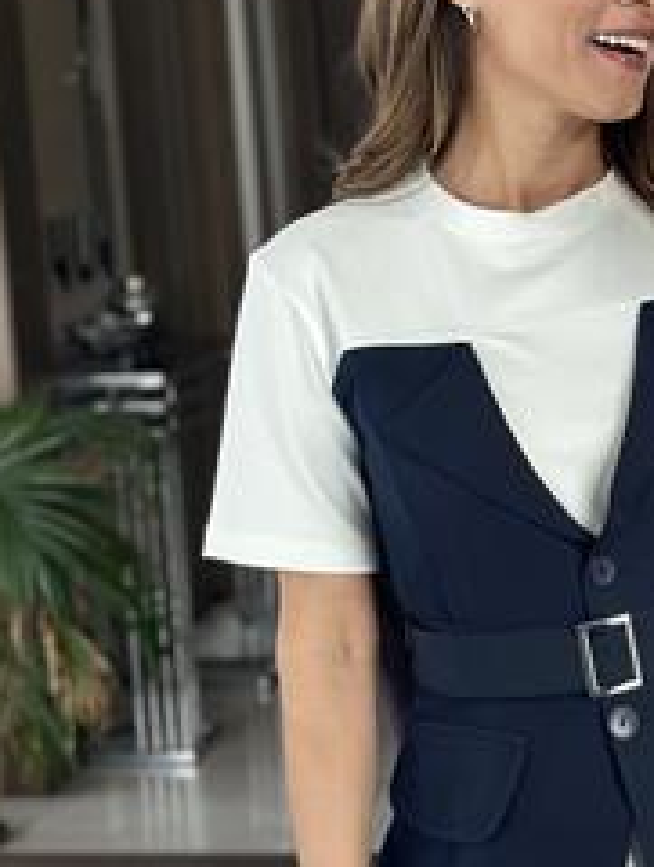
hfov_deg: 14.5
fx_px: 2535
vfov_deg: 19.4
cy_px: 513
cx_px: 614
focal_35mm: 101
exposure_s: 1/60
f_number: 1.78
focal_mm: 6.86
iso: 160
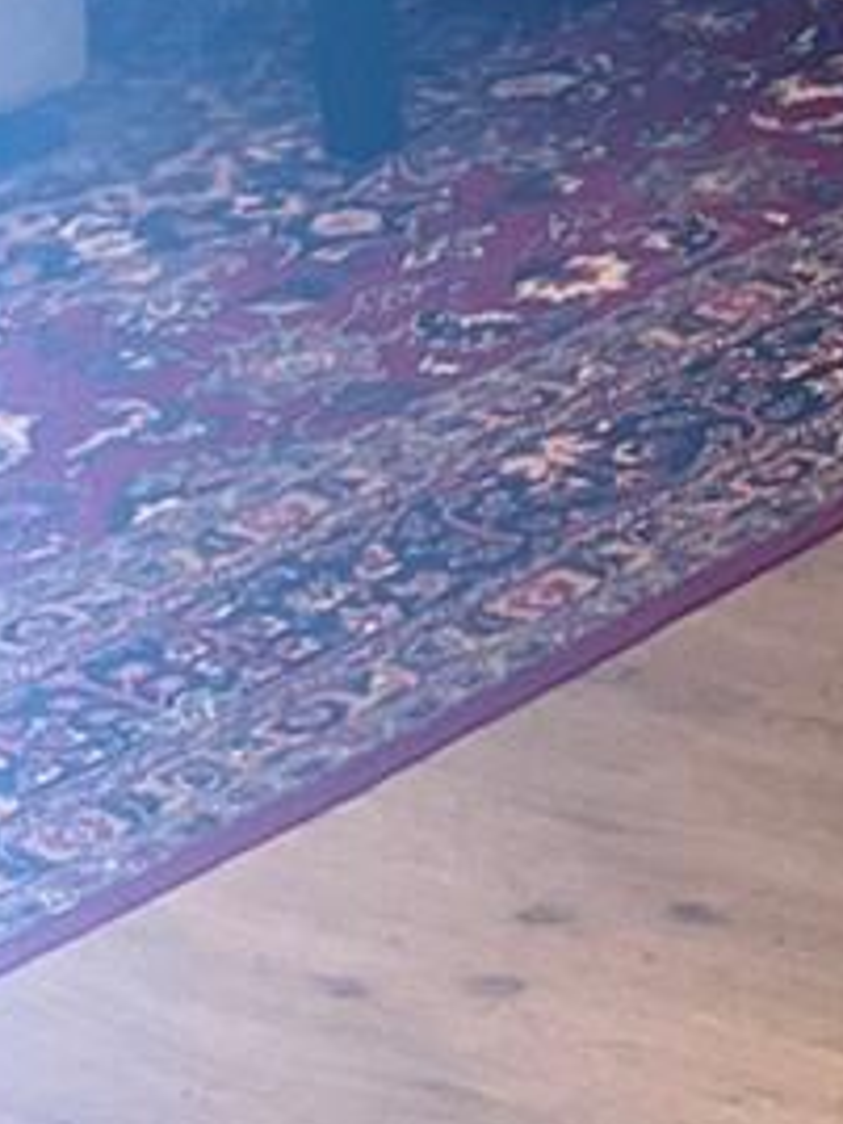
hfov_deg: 8.6
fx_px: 4838
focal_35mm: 149
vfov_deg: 11.5
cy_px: -1330
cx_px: 2361
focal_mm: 5.1
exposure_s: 1/120
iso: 125
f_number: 1.6
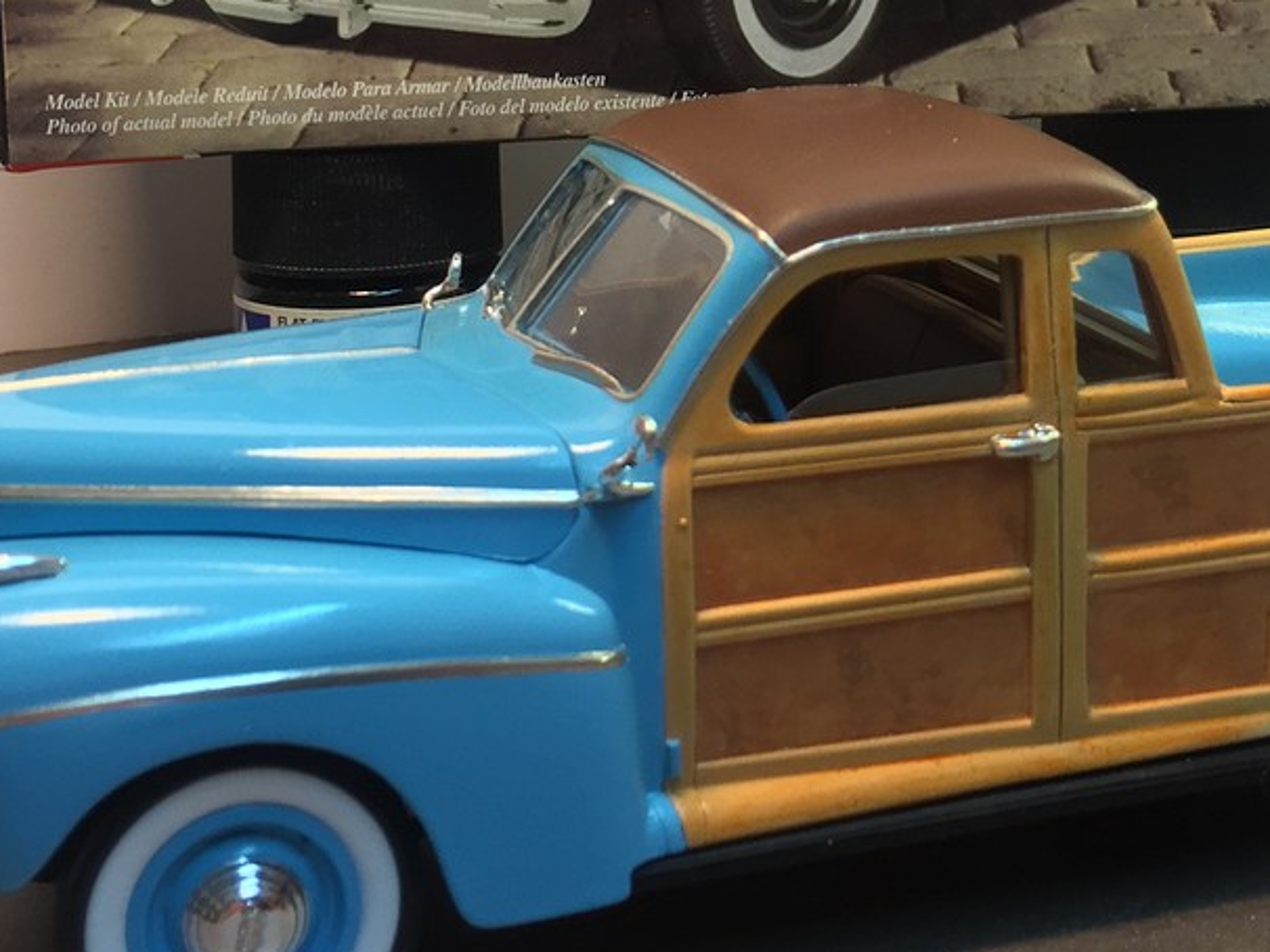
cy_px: -48
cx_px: 815
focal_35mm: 67
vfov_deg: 21.0
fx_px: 2457
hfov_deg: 28.8
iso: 40
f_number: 2.2
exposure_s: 1/50
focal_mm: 4.15
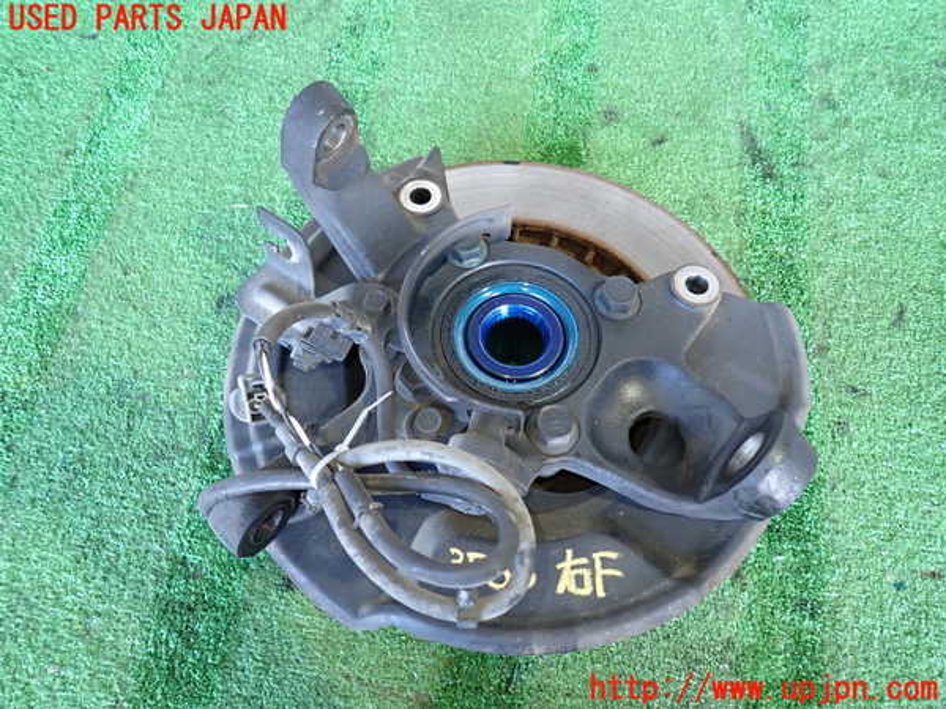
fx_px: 683
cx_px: 473
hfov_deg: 69.4
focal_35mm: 25
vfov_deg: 54.9
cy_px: 354
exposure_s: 1/30
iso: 250
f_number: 2
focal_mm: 4.5
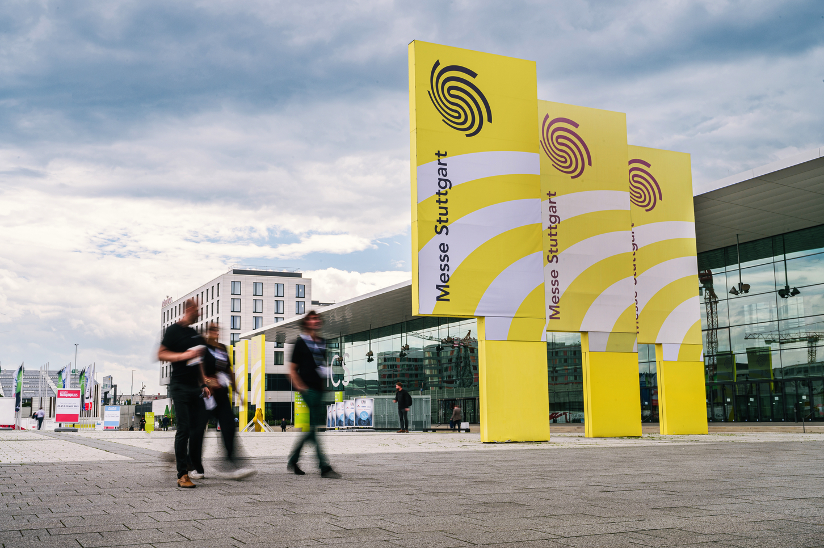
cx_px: 412
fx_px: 915
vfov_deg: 33.4
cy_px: 274
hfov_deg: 48.5
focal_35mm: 40
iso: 64
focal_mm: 40
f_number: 22
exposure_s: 1/6
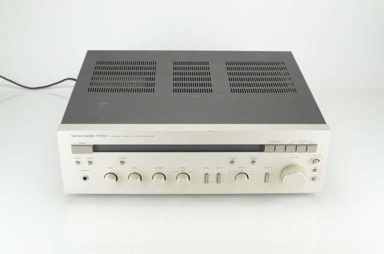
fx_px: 559
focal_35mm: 52
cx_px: 192
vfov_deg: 25.6
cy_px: 127
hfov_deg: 37.9
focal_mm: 35
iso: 640
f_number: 5.6
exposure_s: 1/125
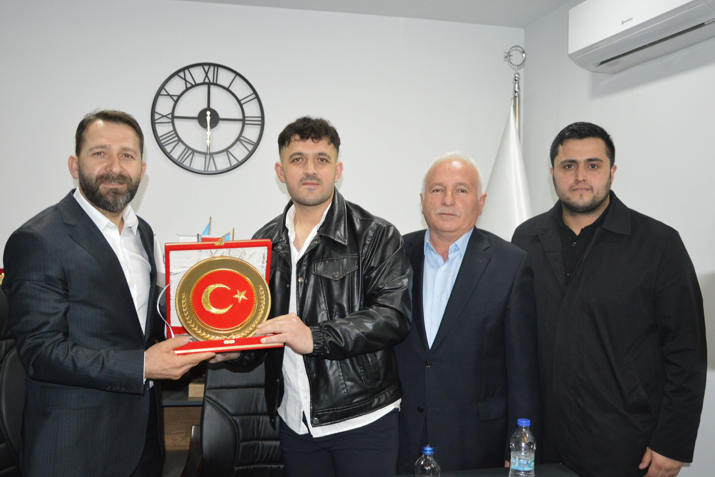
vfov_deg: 40.0
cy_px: 238
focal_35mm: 33
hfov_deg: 57.2
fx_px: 655
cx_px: 358
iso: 1600
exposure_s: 1/60
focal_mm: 22
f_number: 3.8
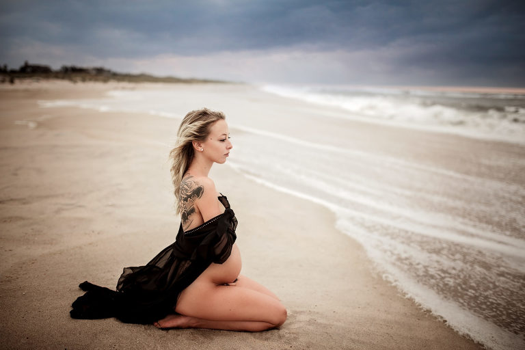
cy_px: 175
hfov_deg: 54.4
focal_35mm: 35
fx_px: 510
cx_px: 262
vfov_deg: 37.9
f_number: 1.6
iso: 160
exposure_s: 1/640
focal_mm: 35
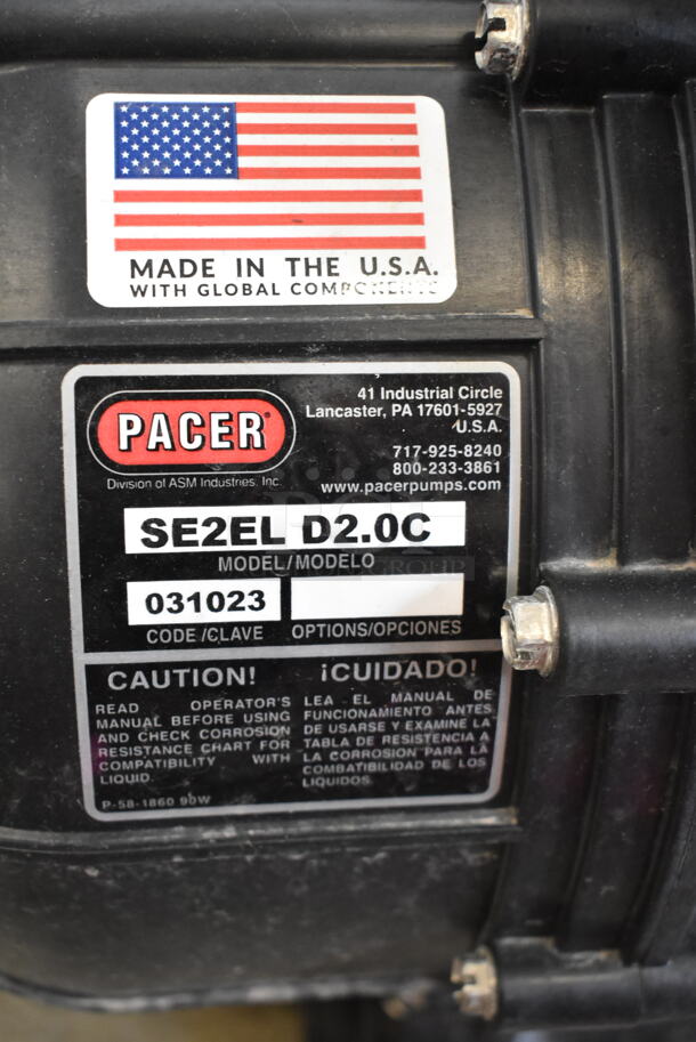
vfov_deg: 44.9
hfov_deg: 30.9
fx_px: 1259
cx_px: 348
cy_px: 521
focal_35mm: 44
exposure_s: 1/125
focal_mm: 29
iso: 2500
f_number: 4.2
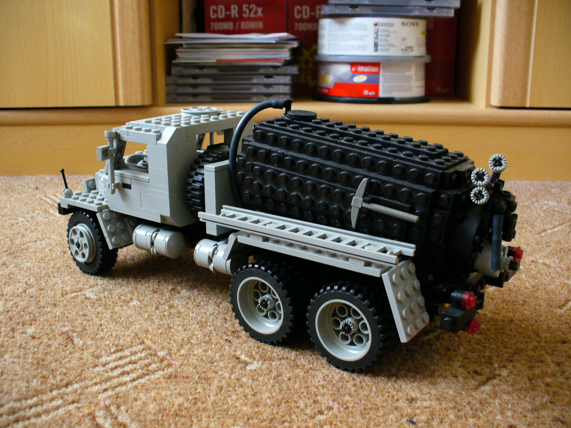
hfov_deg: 50.1
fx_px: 610
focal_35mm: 37
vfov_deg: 38.7
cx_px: 286
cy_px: 214
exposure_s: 1/20
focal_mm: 6.1
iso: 200
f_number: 2.8
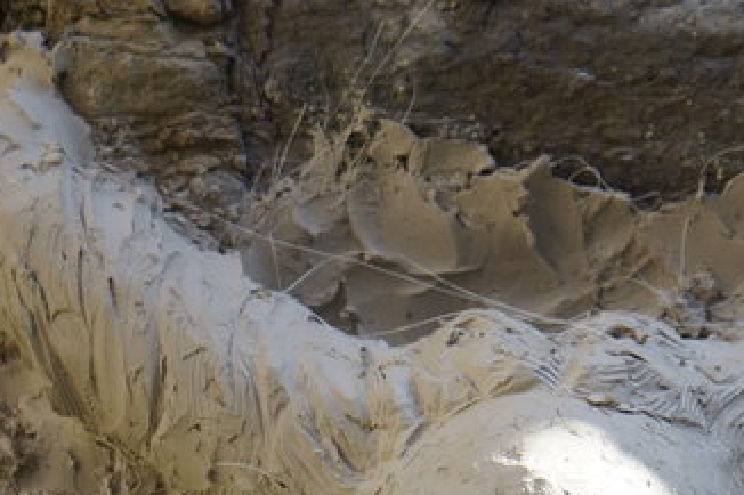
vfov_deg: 5.3
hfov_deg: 8.0
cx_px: 550
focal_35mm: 258
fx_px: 5329
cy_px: 689
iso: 200
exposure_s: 1/160
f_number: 5.6
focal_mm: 70
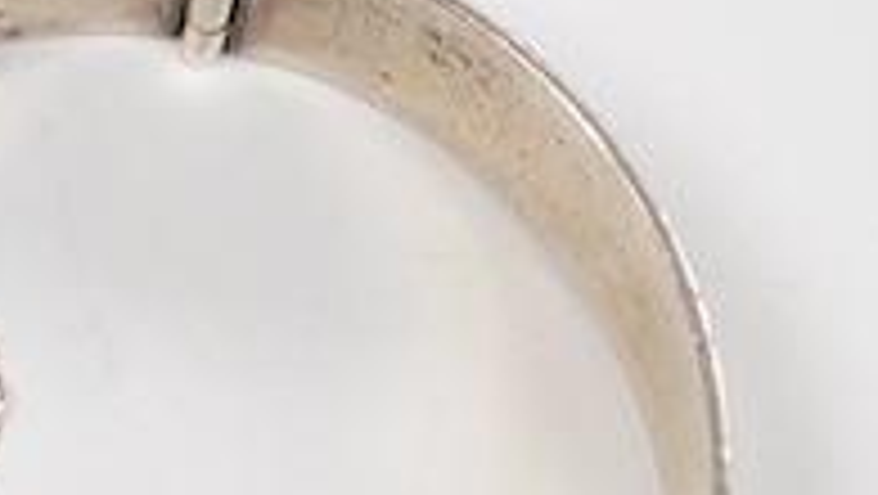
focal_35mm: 272
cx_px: -92
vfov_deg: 4.3
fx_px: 6337
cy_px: -904
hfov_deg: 7.9
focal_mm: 30
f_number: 13
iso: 2500
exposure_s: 1/160
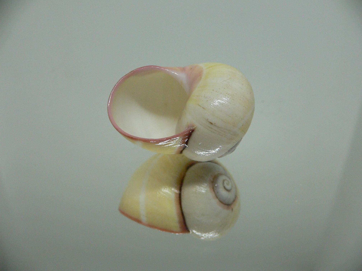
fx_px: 366
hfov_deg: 52.6
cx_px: 181
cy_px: 136
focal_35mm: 35
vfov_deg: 40.7
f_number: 2.8
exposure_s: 1/60
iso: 200
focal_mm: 4.6
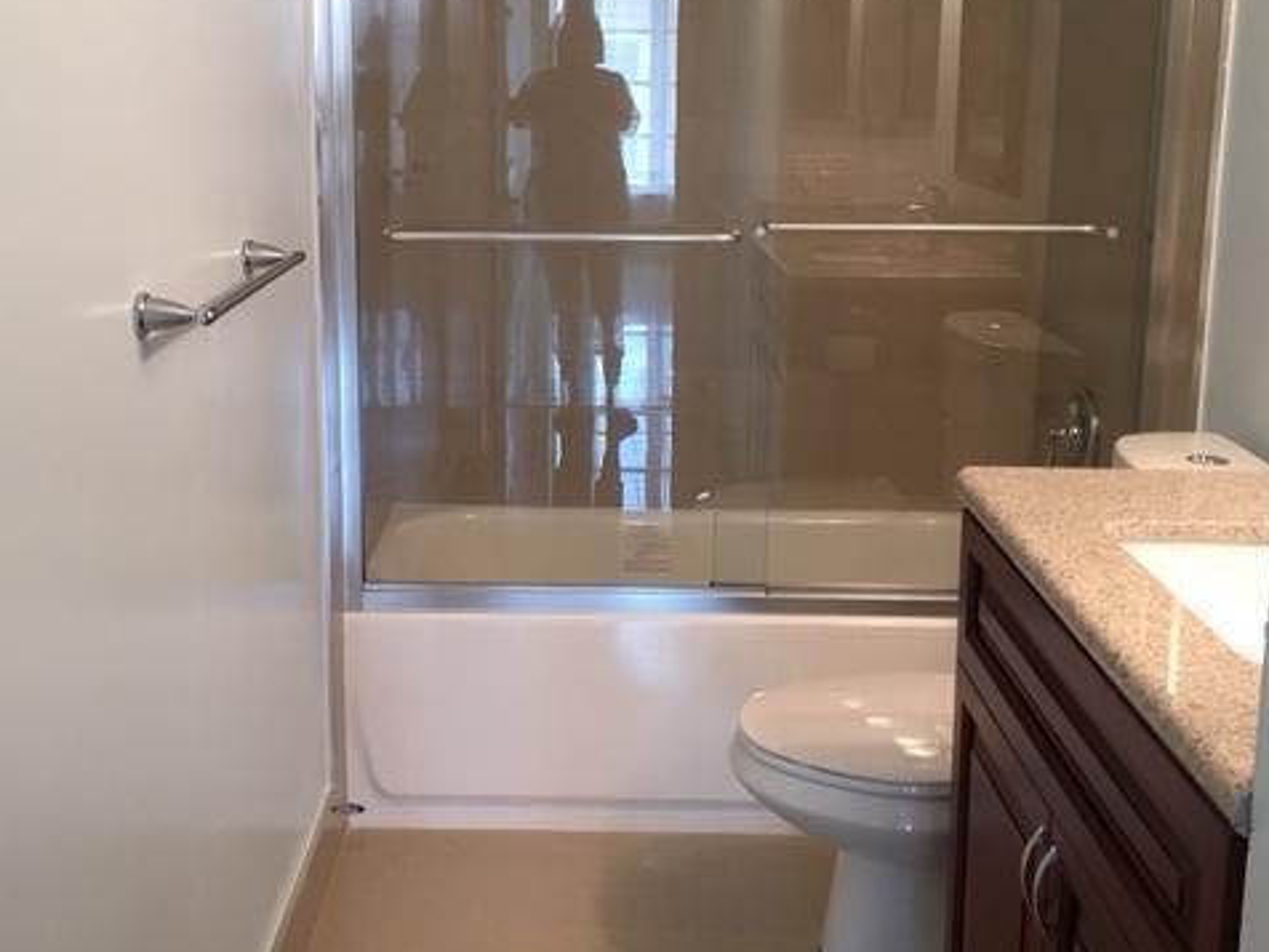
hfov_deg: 47.7
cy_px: 323
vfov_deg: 36.5
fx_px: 1430
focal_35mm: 39
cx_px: 552
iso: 64
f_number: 2.2
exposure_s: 1/15
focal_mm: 4.15
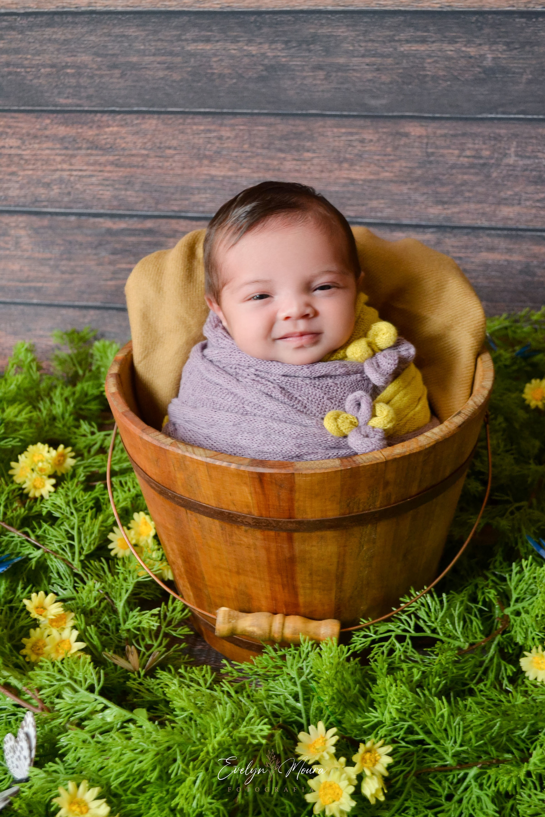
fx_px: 1022
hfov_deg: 29.9
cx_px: 272
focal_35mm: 45
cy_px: 408
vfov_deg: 43.6
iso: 800
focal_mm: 30
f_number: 4.5
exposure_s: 1/40
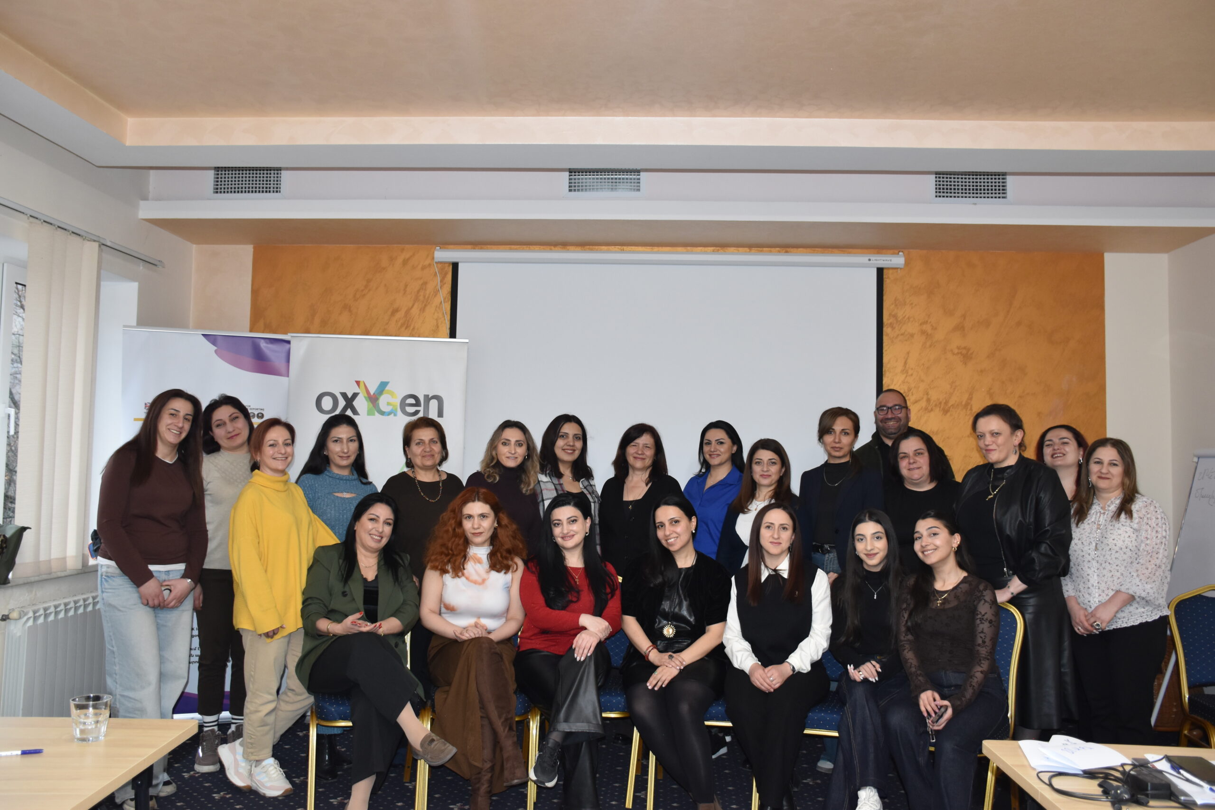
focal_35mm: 30
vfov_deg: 43.6
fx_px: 1012
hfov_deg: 61.9
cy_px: 405
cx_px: 608
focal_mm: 20
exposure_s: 1/60
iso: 800
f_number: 4
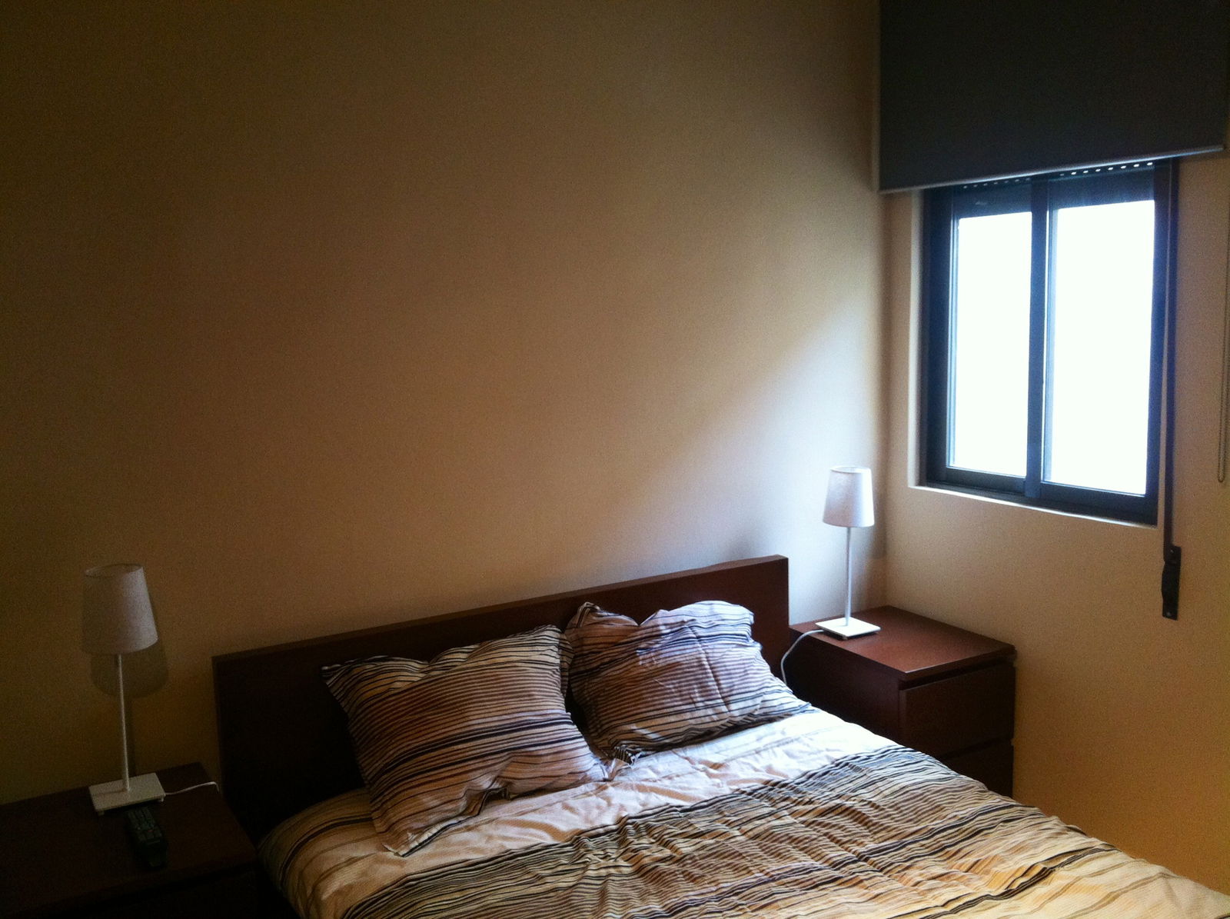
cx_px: 615
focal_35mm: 35
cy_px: 460
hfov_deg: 52.7
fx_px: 1242
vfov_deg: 40.6
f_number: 2.8
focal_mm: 3.85
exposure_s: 1/15
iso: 200
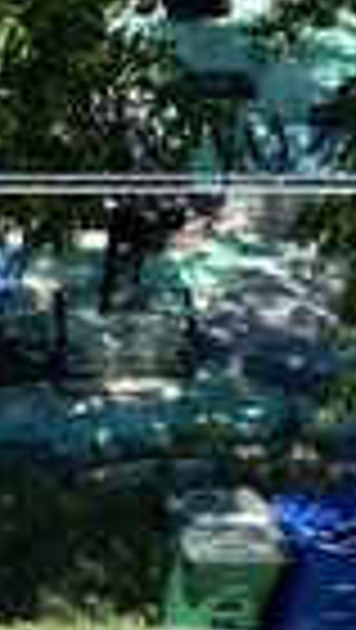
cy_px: 297
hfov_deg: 5.5
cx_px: -883
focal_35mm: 201
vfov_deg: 10.7
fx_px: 3365
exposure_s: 1/2500
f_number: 1.7
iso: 110
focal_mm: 6.72
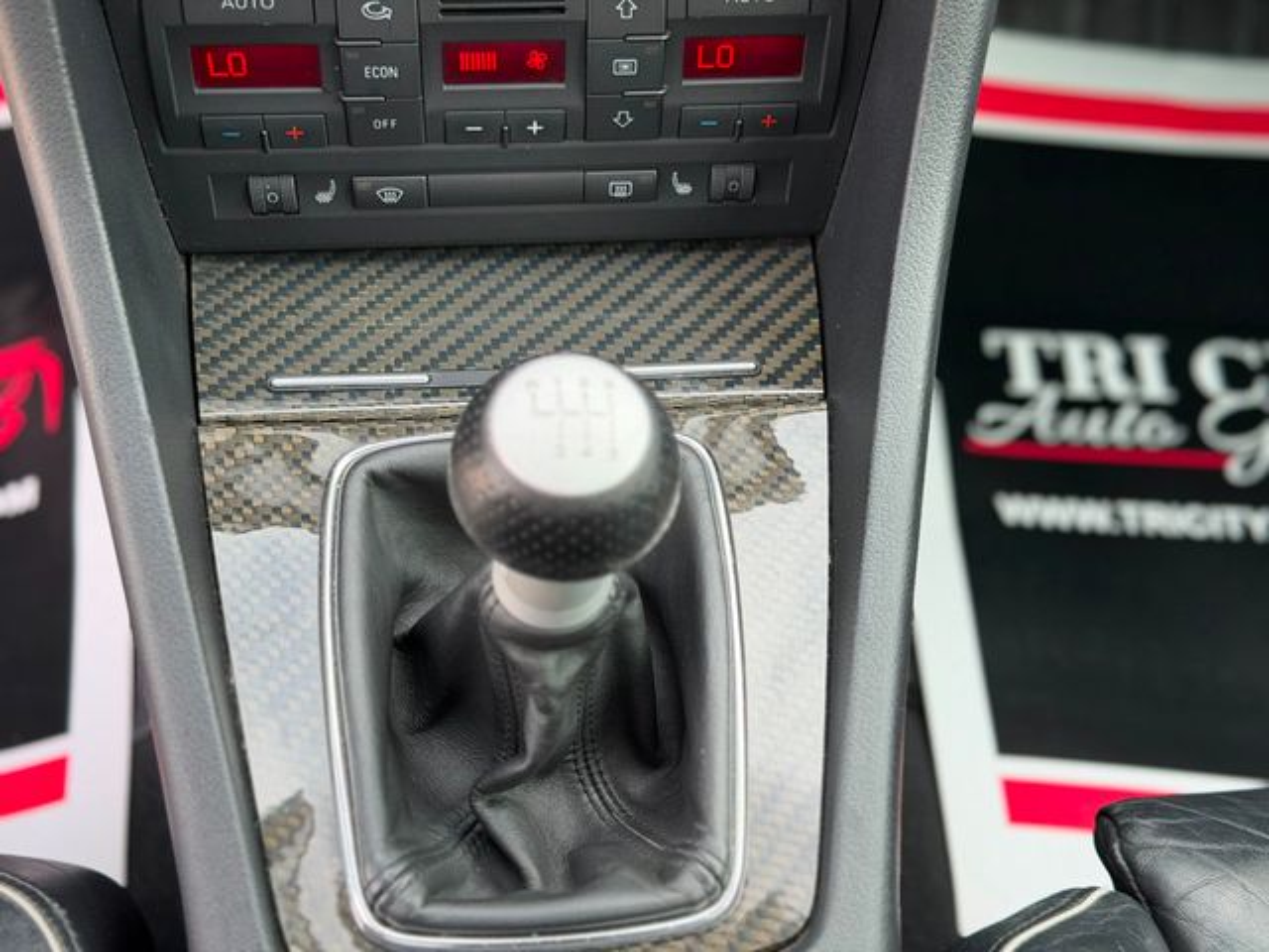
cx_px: 634
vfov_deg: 30.3
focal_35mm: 48
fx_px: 1760
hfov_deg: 39.7
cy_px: 476
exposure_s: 1/140
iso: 100
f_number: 1.78
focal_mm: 6.76
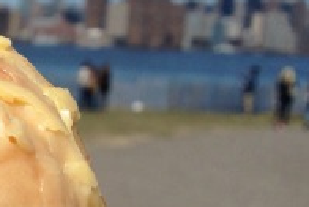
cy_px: 234
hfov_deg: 17.9
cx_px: -91
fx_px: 919
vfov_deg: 12.6
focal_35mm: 107
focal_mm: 4.28
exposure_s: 1/3690
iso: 50
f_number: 2.4
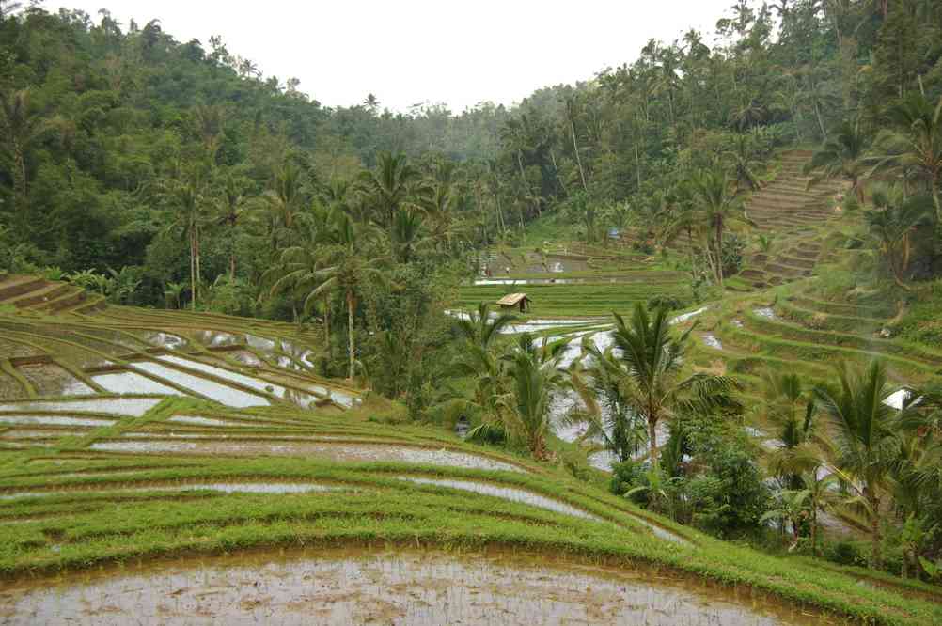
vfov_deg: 18.9
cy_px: 313
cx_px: 471
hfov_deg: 28.1
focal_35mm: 72
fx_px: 1882
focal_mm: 47.5
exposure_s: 1/125
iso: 100
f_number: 5.6
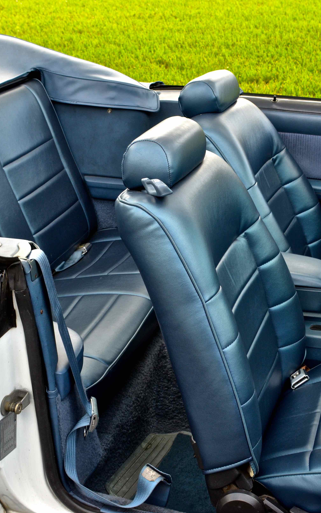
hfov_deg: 20.0
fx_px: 910
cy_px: 255
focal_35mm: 65
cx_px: 155
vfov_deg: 31.5
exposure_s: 1/125
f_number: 8
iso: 400
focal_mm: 28
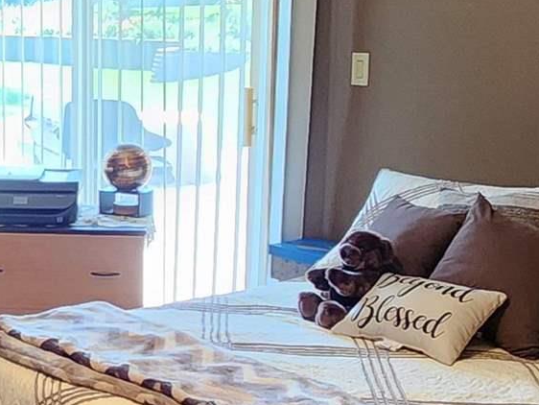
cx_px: -25
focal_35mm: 71
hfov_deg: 25.7
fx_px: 1106
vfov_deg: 20.7
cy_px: 255
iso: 320
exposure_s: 1/60.2
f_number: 2.2
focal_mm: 2.2
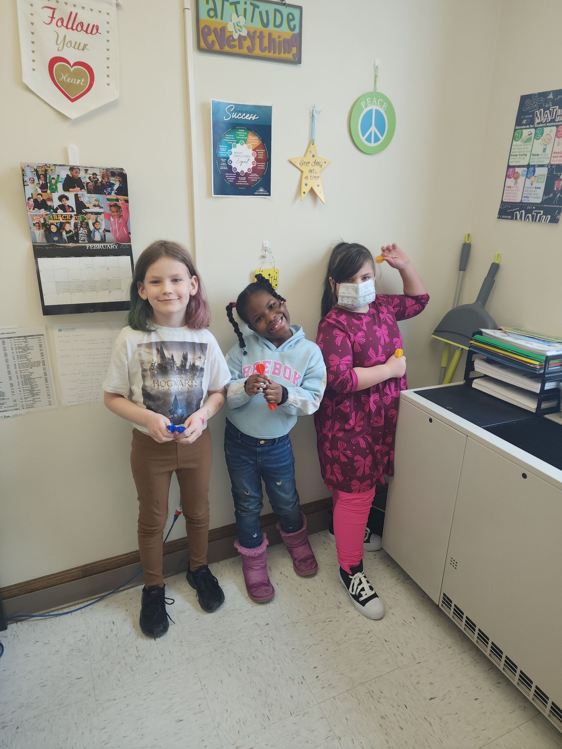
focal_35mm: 23
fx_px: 498
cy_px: 374
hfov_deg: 58.9
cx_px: 281
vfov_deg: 73.9
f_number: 1.8
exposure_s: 1/60
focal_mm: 6.4
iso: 50
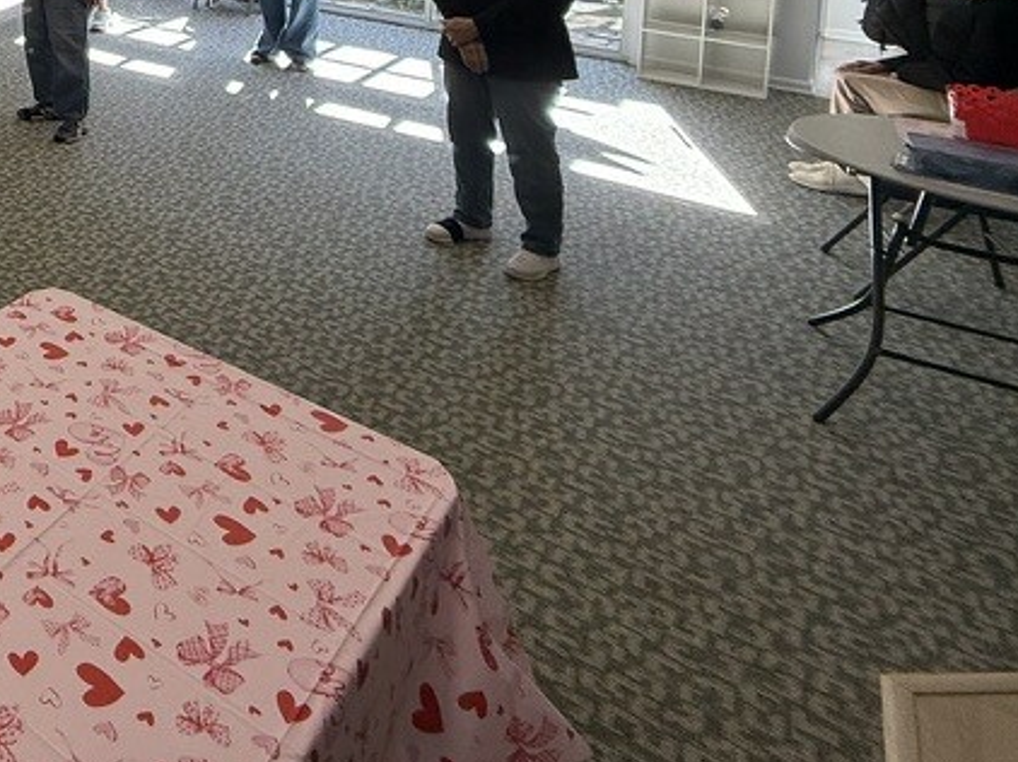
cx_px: -84
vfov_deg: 33.9
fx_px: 999
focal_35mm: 34
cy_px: -150
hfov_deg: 43.0
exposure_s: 1/120
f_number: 2.2
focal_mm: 2.22
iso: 160
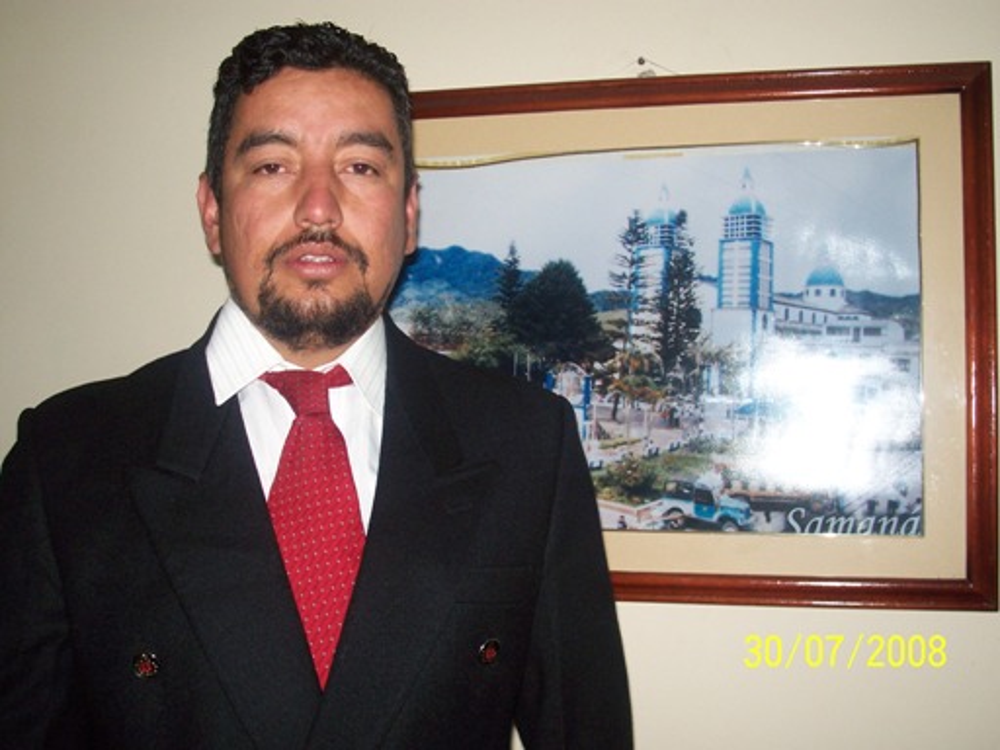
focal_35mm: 42
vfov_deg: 34.3
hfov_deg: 44.8
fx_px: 1213
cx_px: 500
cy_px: 375
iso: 160
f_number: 2.8
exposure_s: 1/60
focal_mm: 7
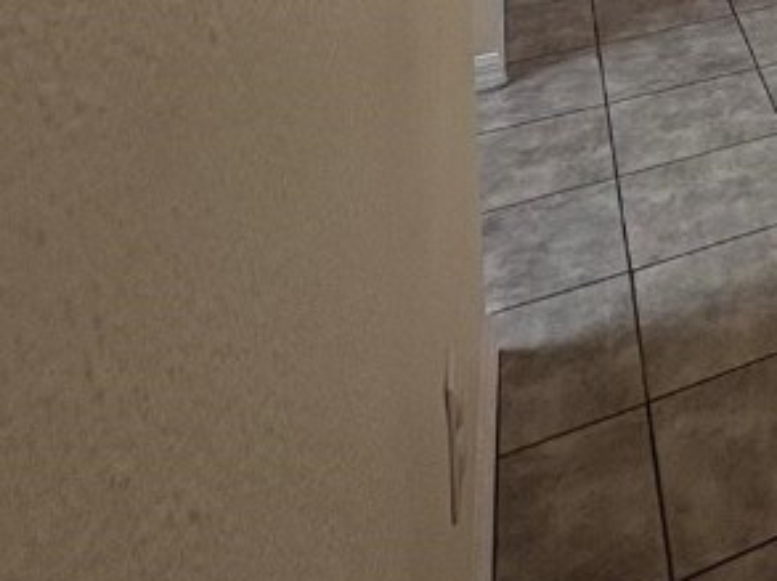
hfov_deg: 27.2
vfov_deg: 21.7
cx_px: 1167
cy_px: -403
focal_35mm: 49
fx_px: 1099
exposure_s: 1/120
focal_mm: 2.22
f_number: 2.2
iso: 250
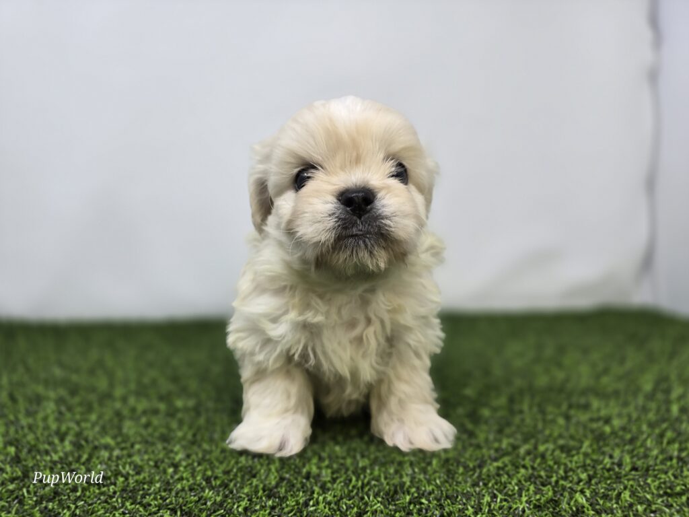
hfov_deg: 73.9
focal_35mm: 23
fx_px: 458
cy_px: 258
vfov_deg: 58.9
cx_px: 344
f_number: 1.7
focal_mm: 6.3
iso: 40
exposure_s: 1/120
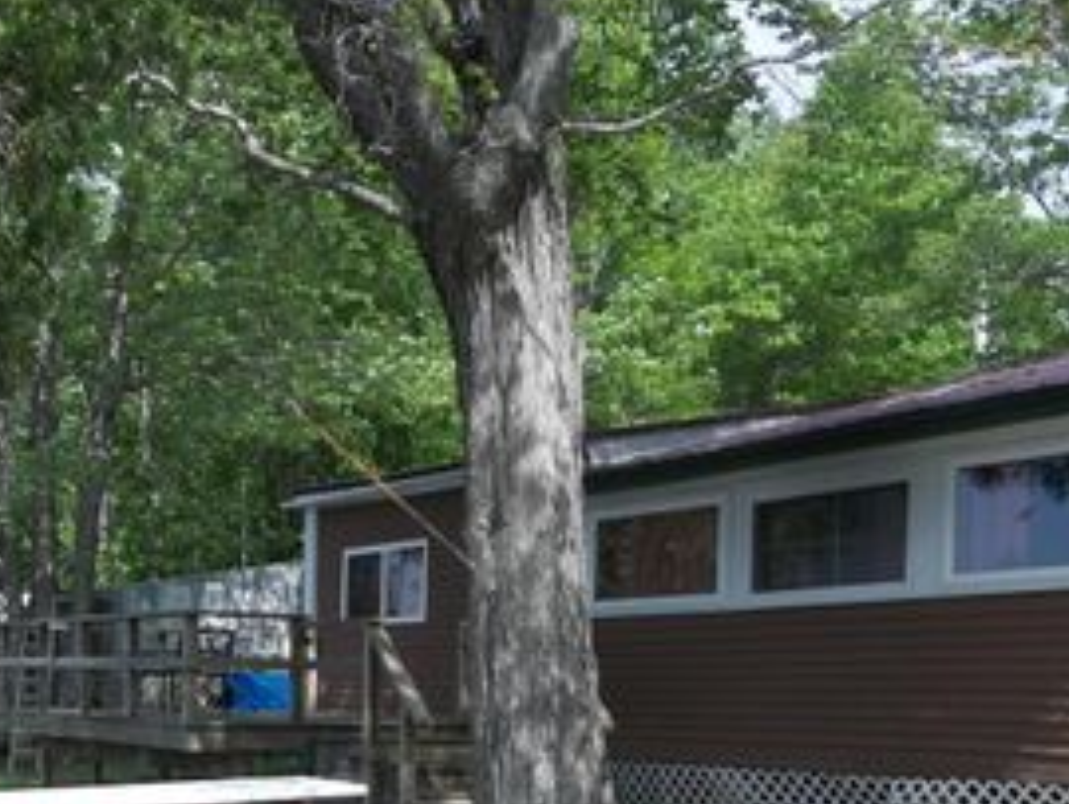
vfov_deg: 28.2
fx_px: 1545
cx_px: 420
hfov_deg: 38.0
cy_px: 699
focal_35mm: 50
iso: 80
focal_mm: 4.9
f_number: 8.9
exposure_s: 1/125
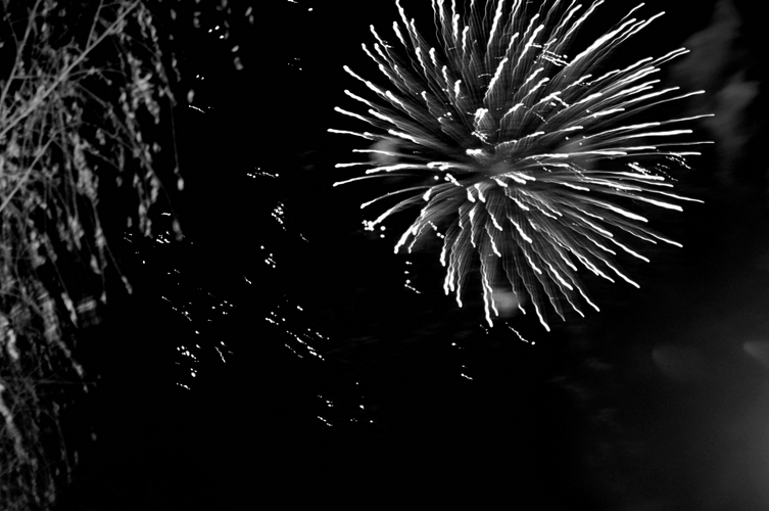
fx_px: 2209
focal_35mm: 104
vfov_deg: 13.2
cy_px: 244
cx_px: 382
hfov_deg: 19.8
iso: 640
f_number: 2.8
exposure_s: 1/1.6
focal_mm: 65
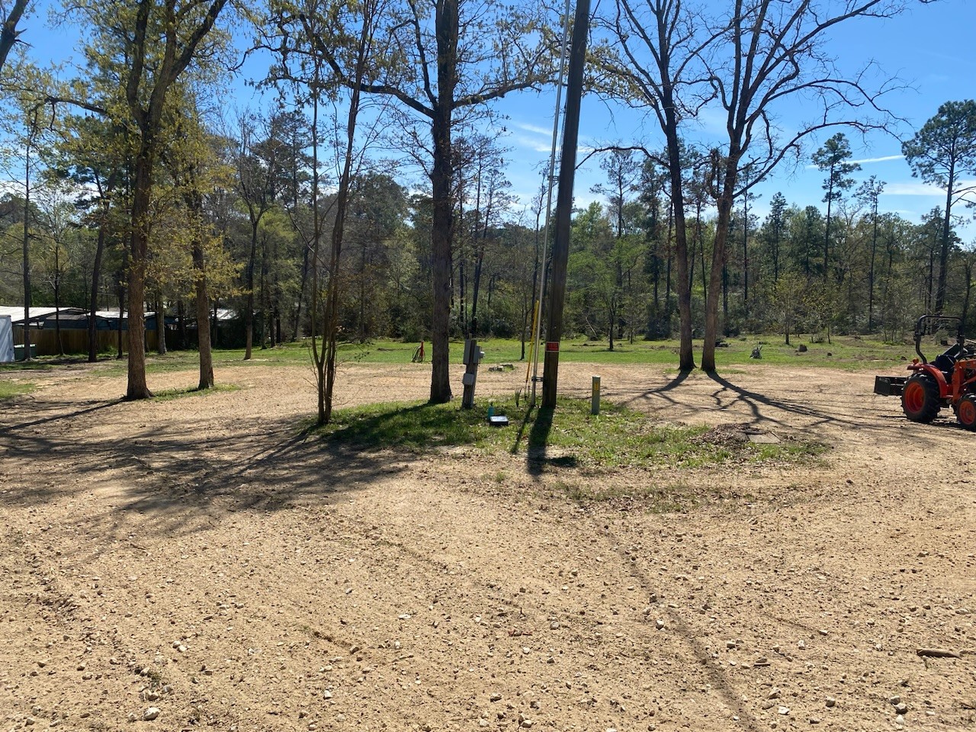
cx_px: 488
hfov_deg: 67.3
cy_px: 366
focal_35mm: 26
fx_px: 733
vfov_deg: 53.1
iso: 32
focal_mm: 4.25
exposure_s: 1/3205
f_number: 1.8
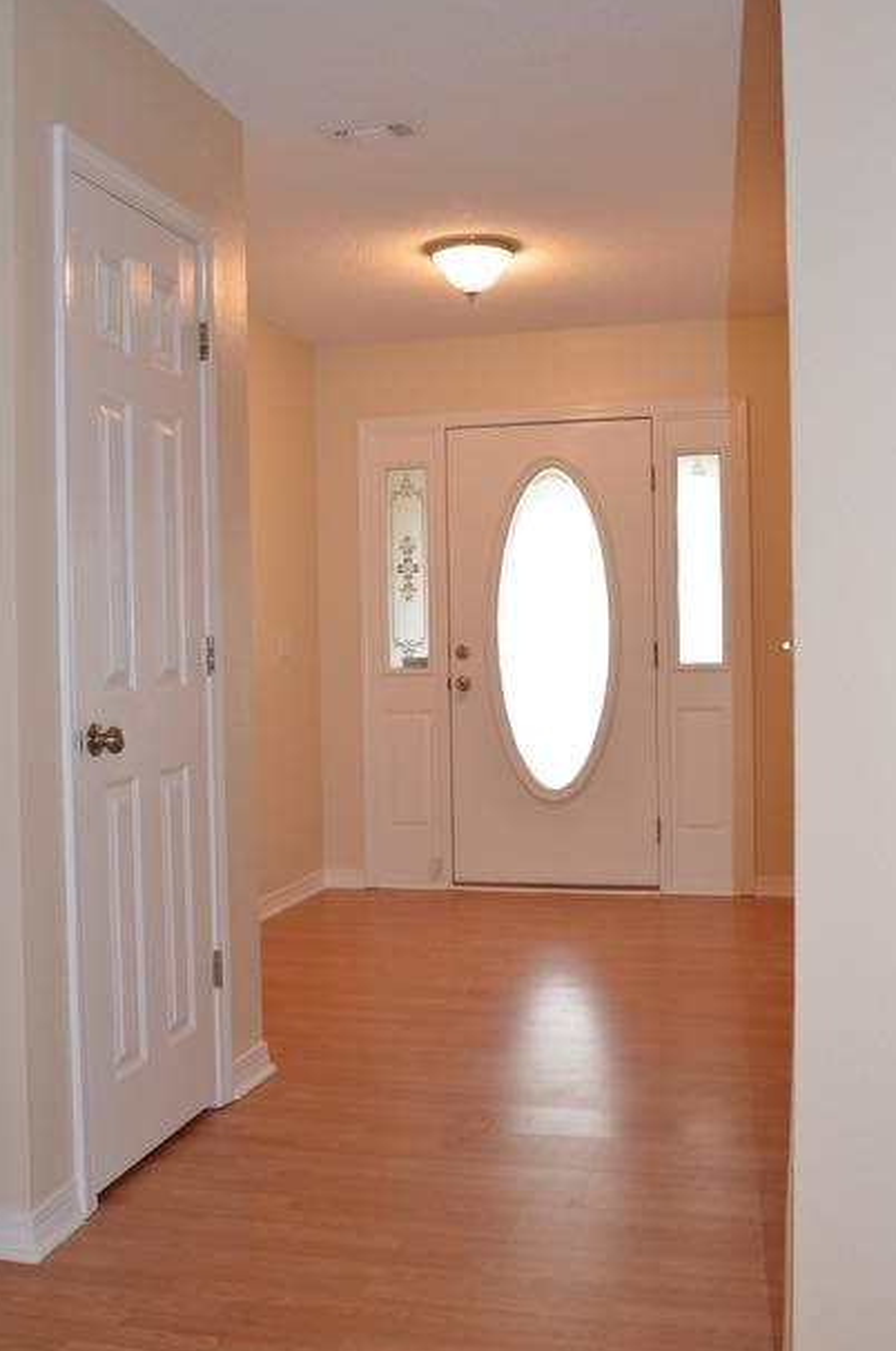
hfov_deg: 34.9
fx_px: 1423
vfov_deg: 50.8
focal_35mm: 38
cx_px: 455
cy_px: 655
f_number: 4.5
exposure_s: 1/60
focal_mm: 24
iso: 1000
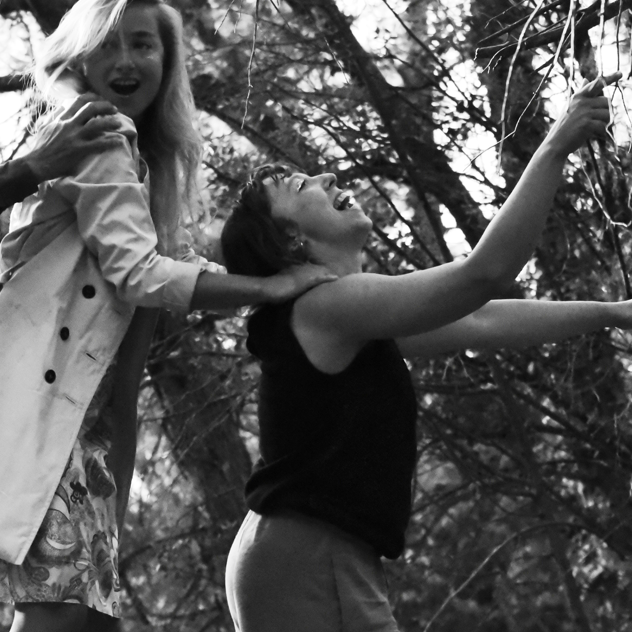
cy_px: 463
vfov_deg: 9.3
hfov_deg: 9.3
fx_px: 3863
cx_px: -31
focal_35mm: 187
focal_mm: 78
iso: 8000
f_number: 5.6
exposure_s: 1/4000
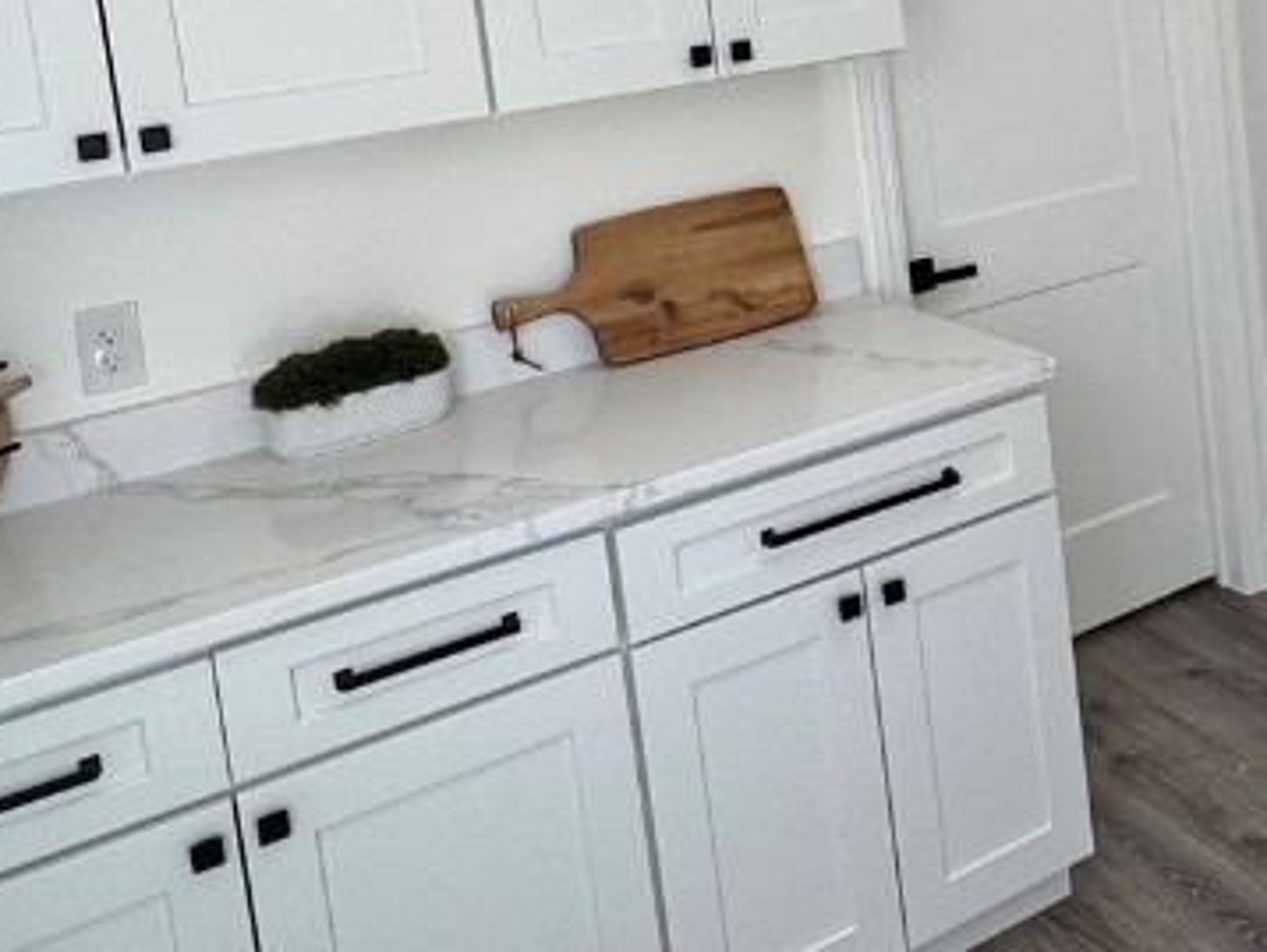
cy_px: 46
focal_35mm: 40
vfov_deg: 33.5
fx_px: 1465
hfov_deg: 45.0
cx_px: 966
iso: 40
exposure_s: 1/161
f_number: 2.2
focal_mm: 2.22
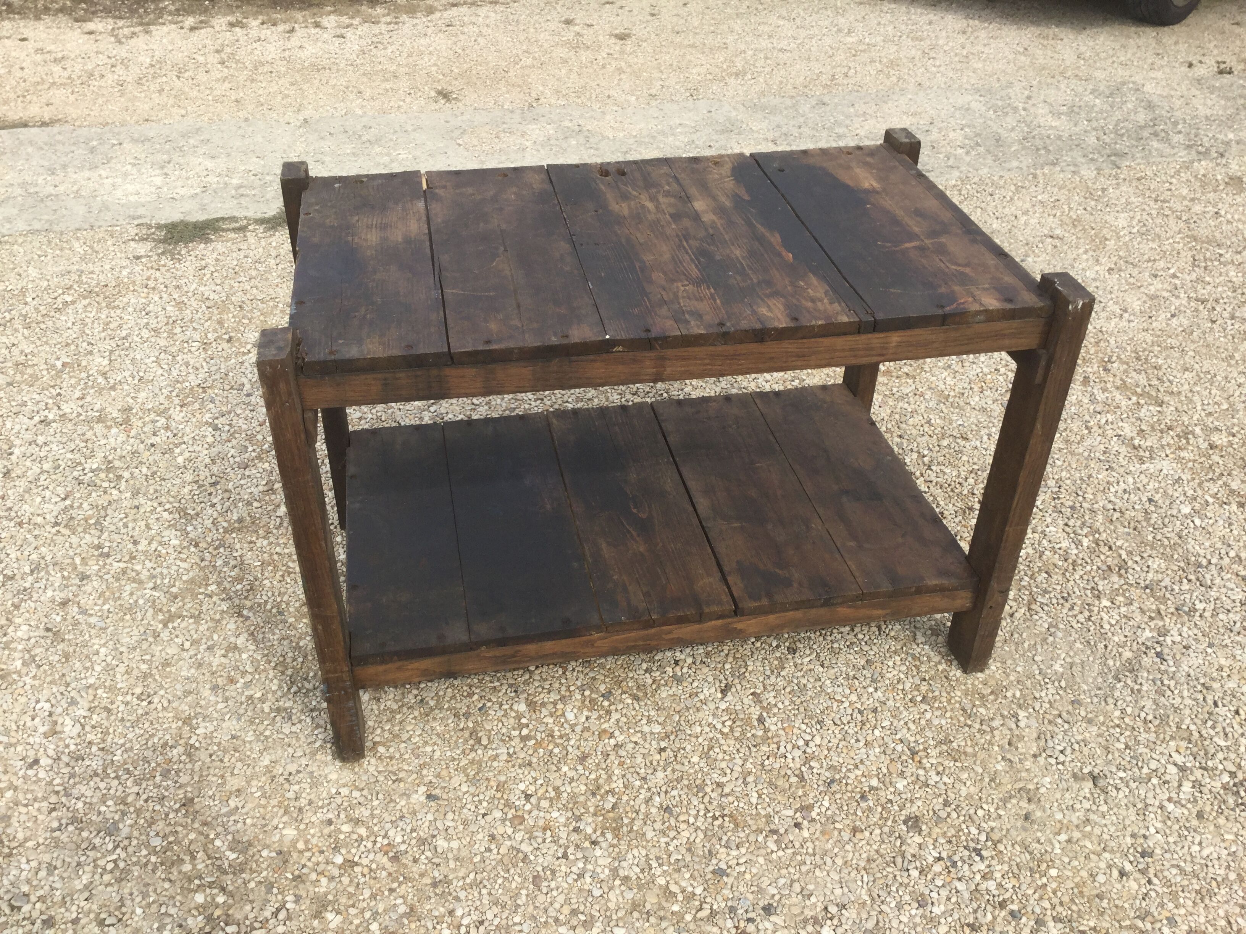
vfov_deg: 45.4
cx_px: 623
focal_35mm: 31
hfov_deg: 58.4
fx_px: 1116
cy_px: 467
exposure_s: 1/608
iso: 25
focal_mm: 3.3
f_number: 2.4
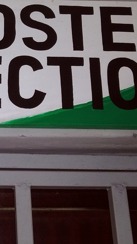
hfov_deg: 16.2
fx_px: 465
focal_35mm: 72
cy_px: 104
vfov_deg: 29.3
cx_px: -15
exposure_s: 1/30
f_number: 2.2
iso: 100
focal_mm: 3.7
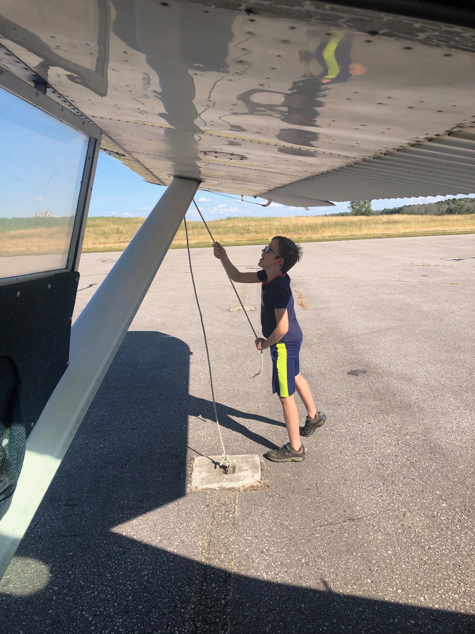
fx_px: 513
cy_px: 317
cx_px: 238
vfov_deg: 63.5
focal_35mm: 28
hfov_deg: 49.7
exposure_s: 1/1919
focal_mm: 3.99
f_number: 1.8
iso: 20
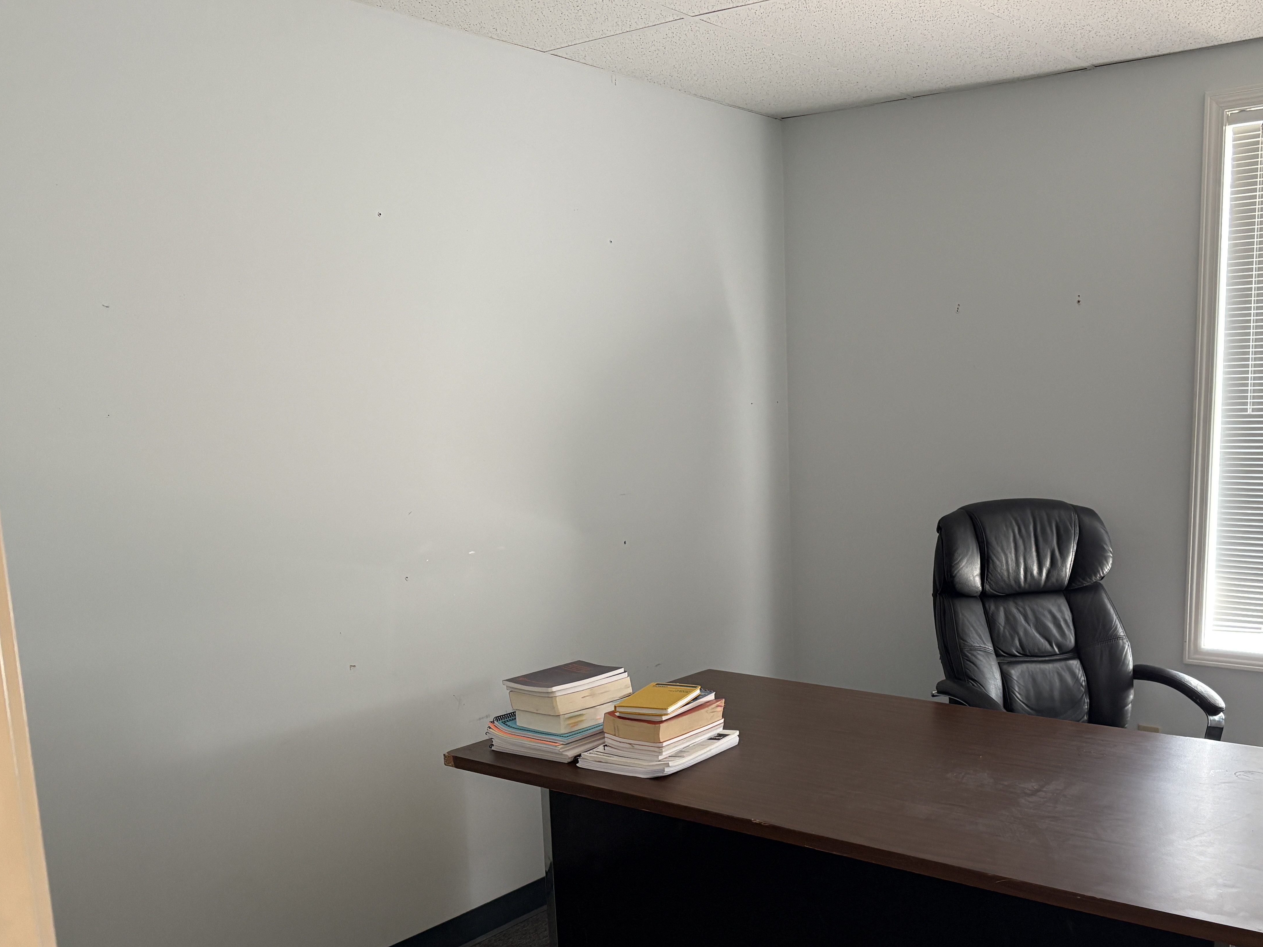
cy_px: 601
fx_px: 1241
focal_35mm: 34
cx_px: 800
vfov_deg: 41.4
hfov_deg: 53.3
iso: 250
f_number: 1.6
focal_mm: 5.96
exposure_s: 1/60
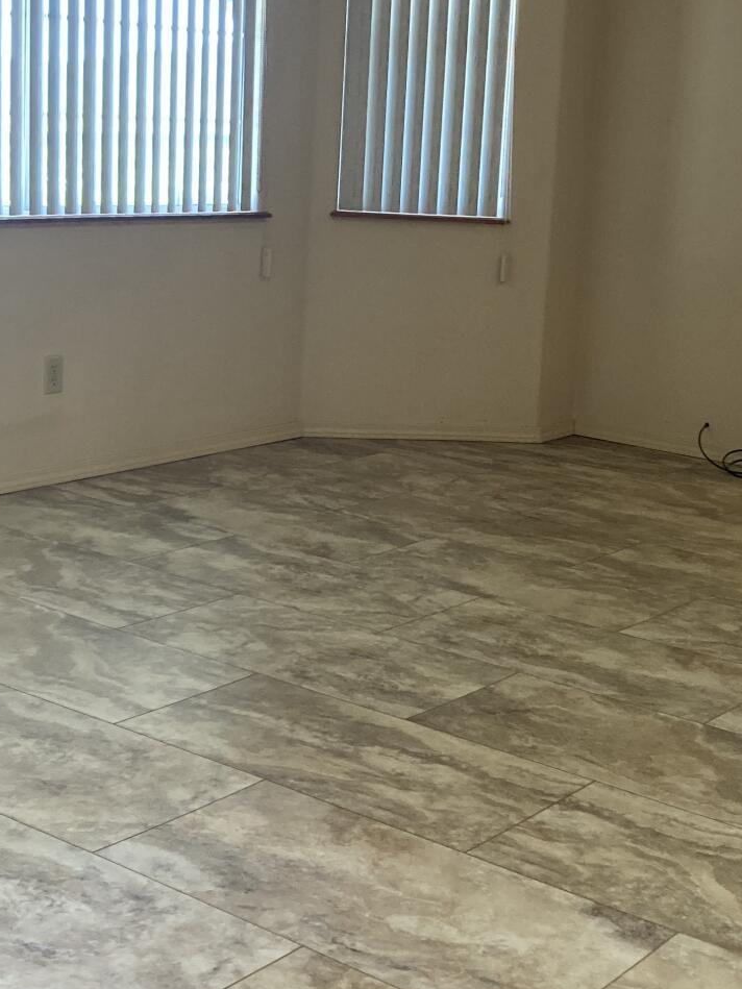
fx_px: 1686
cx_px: 398
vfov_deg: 32.5
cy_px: 373
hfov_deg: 24.8
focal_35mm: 59
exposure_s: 1/60
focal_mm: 3.99
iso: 160
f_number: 1.8
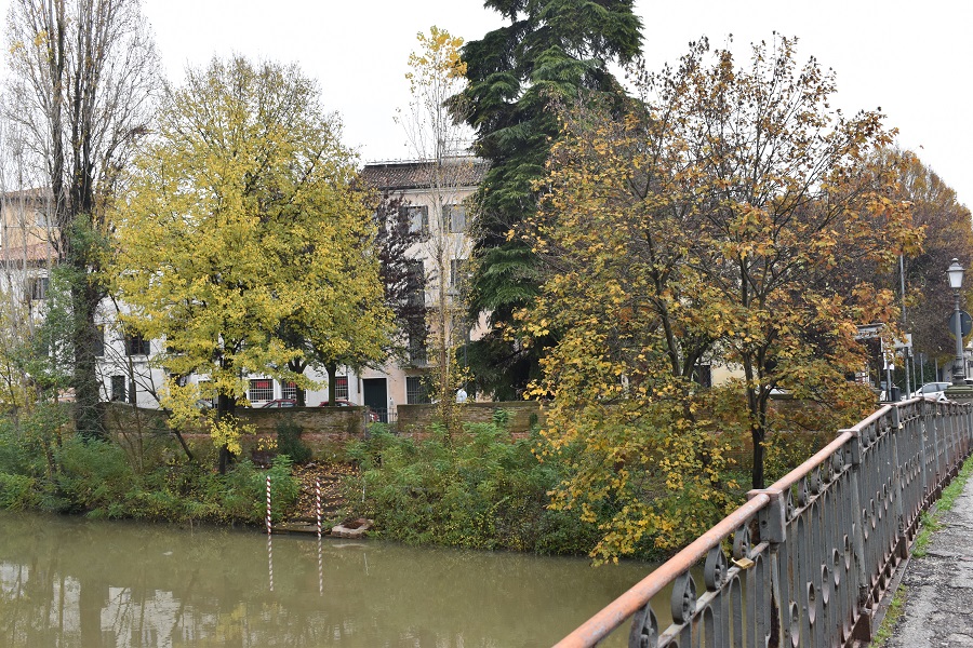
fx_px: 1054
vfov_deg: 34.2
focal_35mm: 39
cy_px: 324
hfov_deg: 49.6
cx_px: 486
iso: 400
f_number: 7.1
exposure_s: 1/200
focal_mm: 26
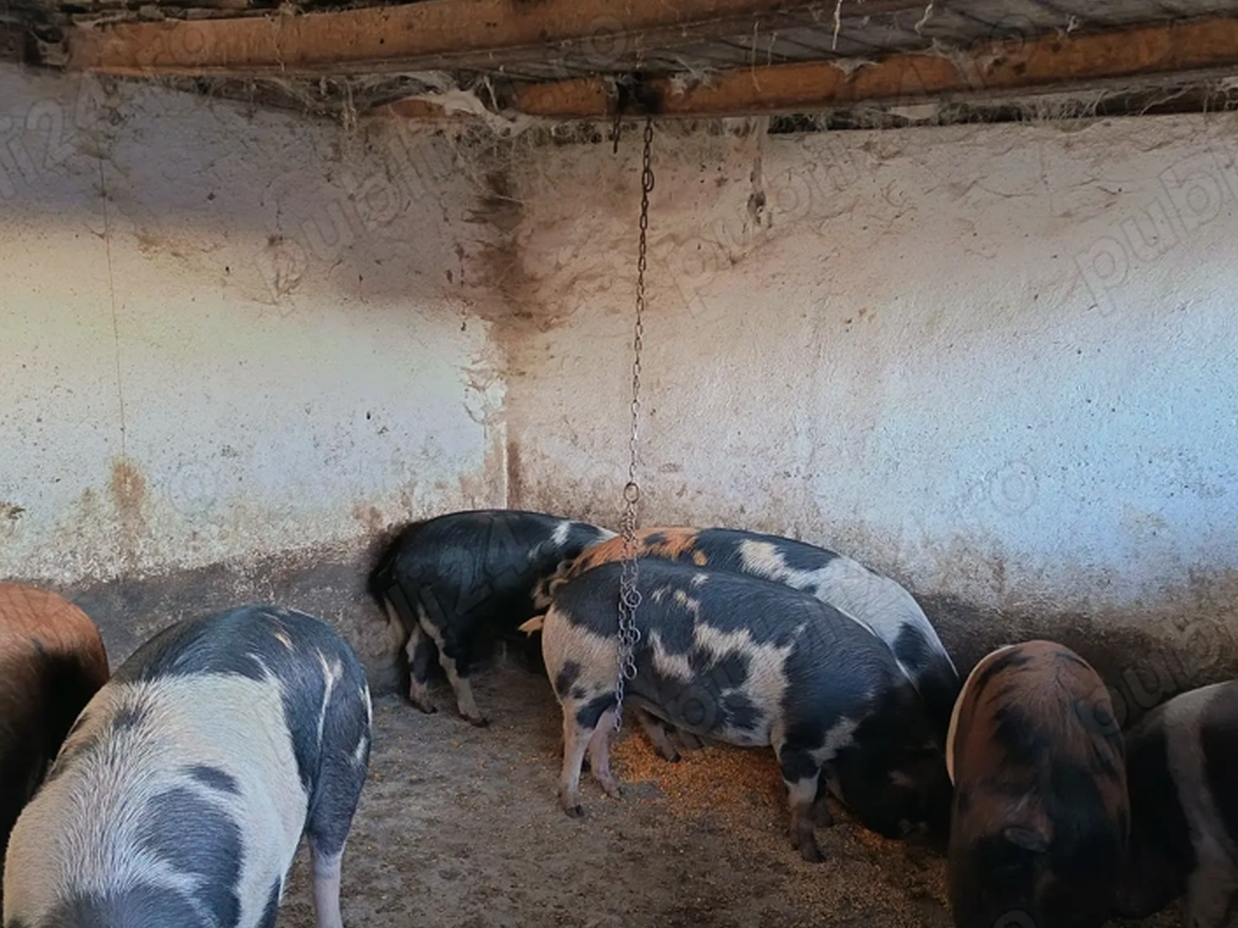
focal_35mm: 34
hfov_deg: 54.0
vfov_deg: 41.1
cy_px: 632
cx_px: 644
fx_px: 1216
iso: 1989
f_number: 1.75
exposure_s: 1/33.3
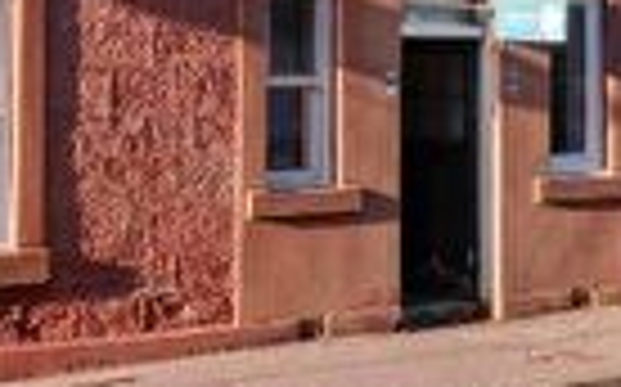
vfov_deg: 13.2
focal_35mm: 86
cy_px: -380
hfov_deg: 24.1
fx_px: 1454
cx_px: 378
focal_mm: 8
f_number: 6.3
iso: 200
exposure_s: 1/250
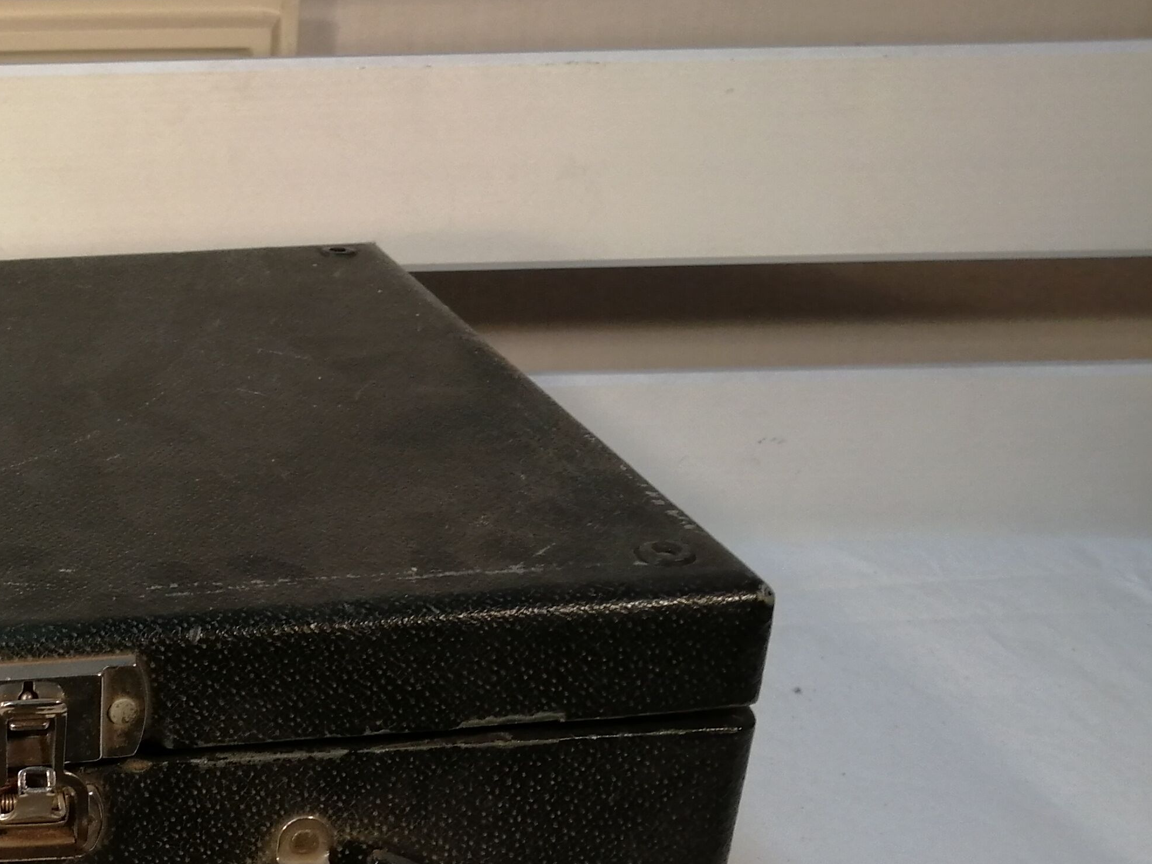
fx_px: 1830
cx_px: -52
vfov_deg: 26.1
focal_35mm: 55
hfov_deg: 31.7
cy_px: 696
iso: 64
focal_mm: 3.46
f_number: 1.8
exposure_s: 1/100
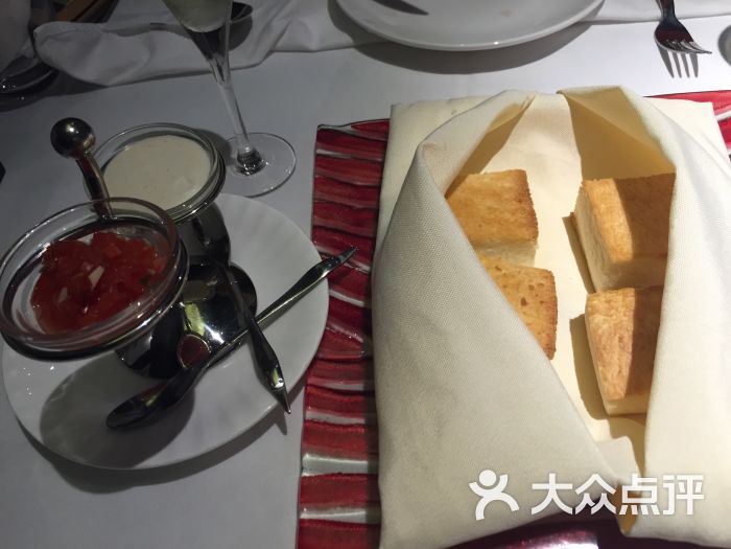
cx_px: 366
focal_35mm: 29
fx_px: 612
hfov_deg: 61.7
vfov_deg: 48.2
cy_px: 274
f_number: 2.2
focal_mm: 4.15
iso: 125
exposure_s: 1/33
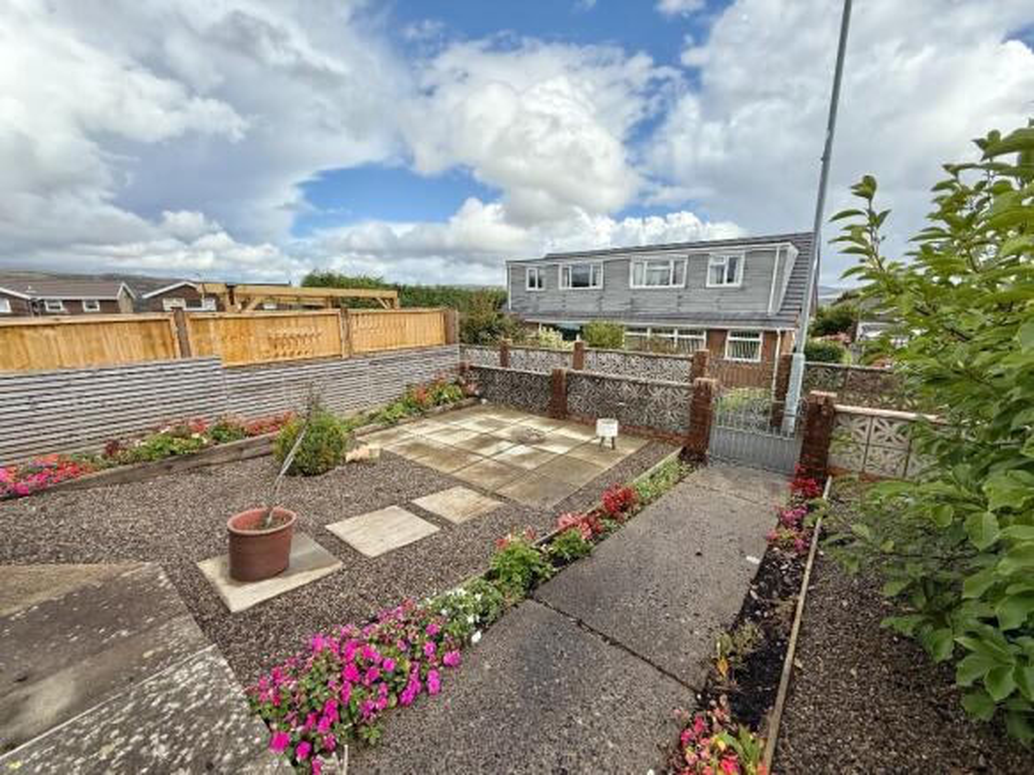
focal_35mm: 14
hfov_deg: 102.1
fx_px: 418
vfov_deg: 85.7
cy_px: 388
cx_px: 517
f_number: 2.2
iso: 64
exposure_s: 1/1464
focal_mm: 2.22
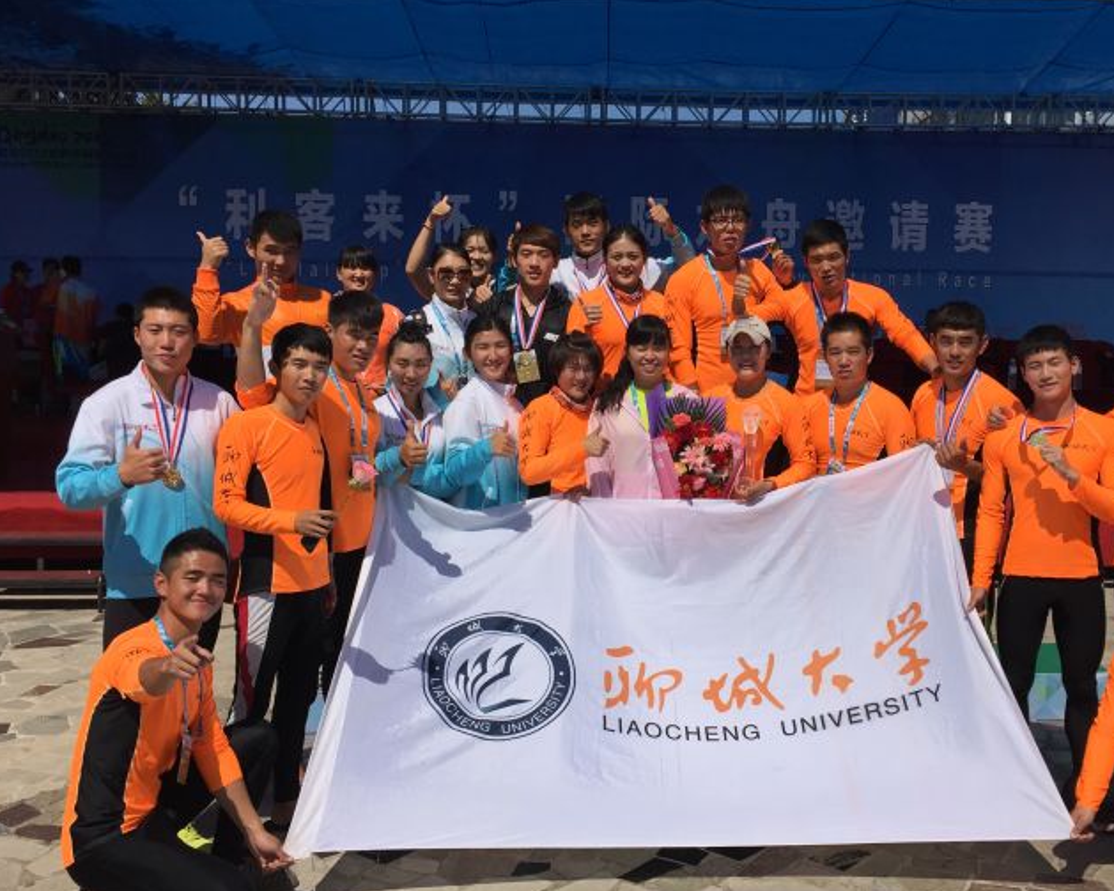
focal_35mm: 36
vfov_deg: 41.1
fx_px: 1187
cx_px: 645
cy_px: 468
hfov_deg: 50.1
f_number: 2.2
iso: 32
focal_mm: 4.15
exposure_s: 1/5650
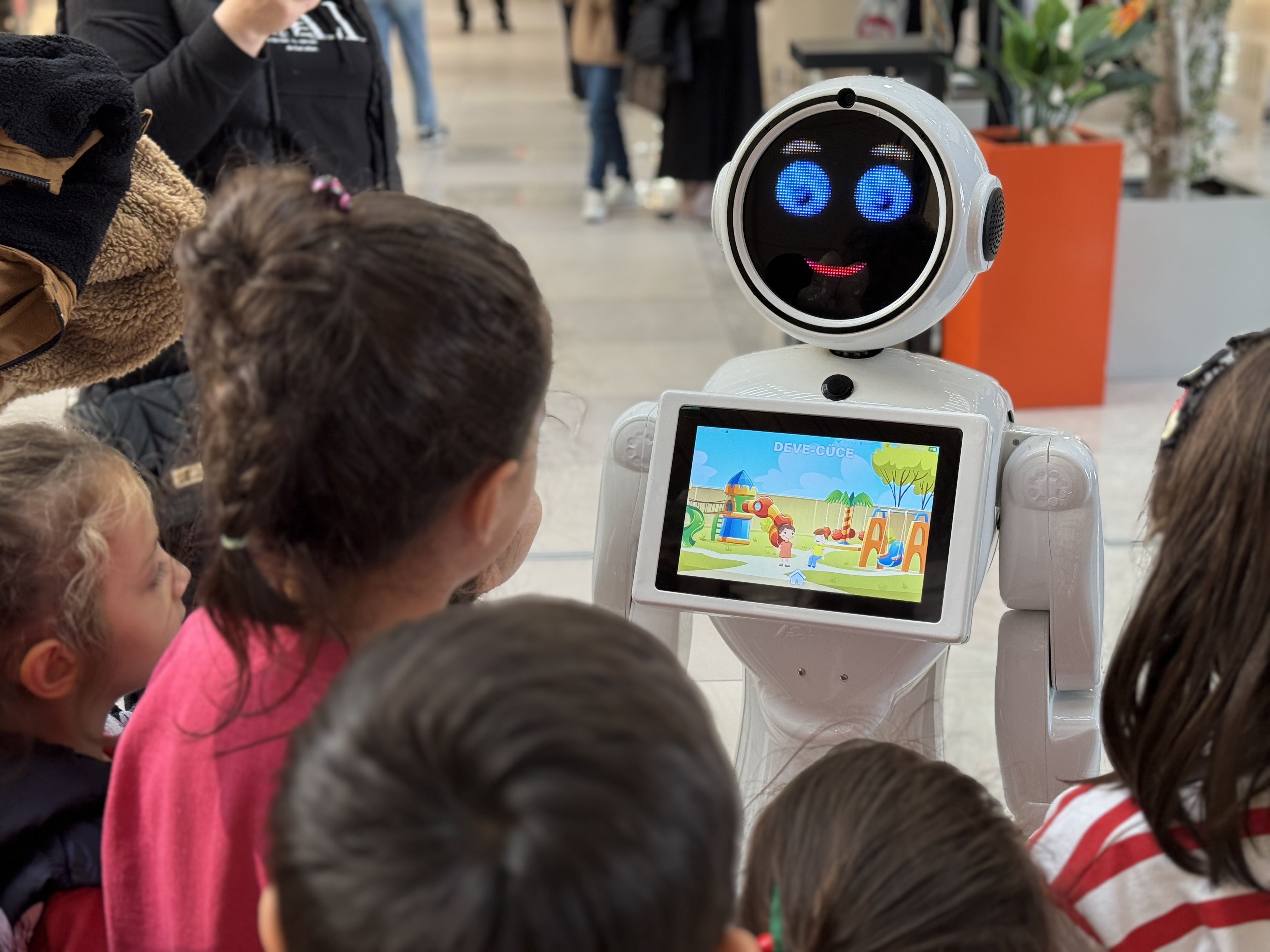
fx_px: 1761
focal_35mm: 48
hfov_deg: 39.7
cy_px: 476
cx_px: 635
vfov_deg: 30.3
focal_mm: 6.76
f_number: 1.78
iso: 64
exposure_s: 1/100
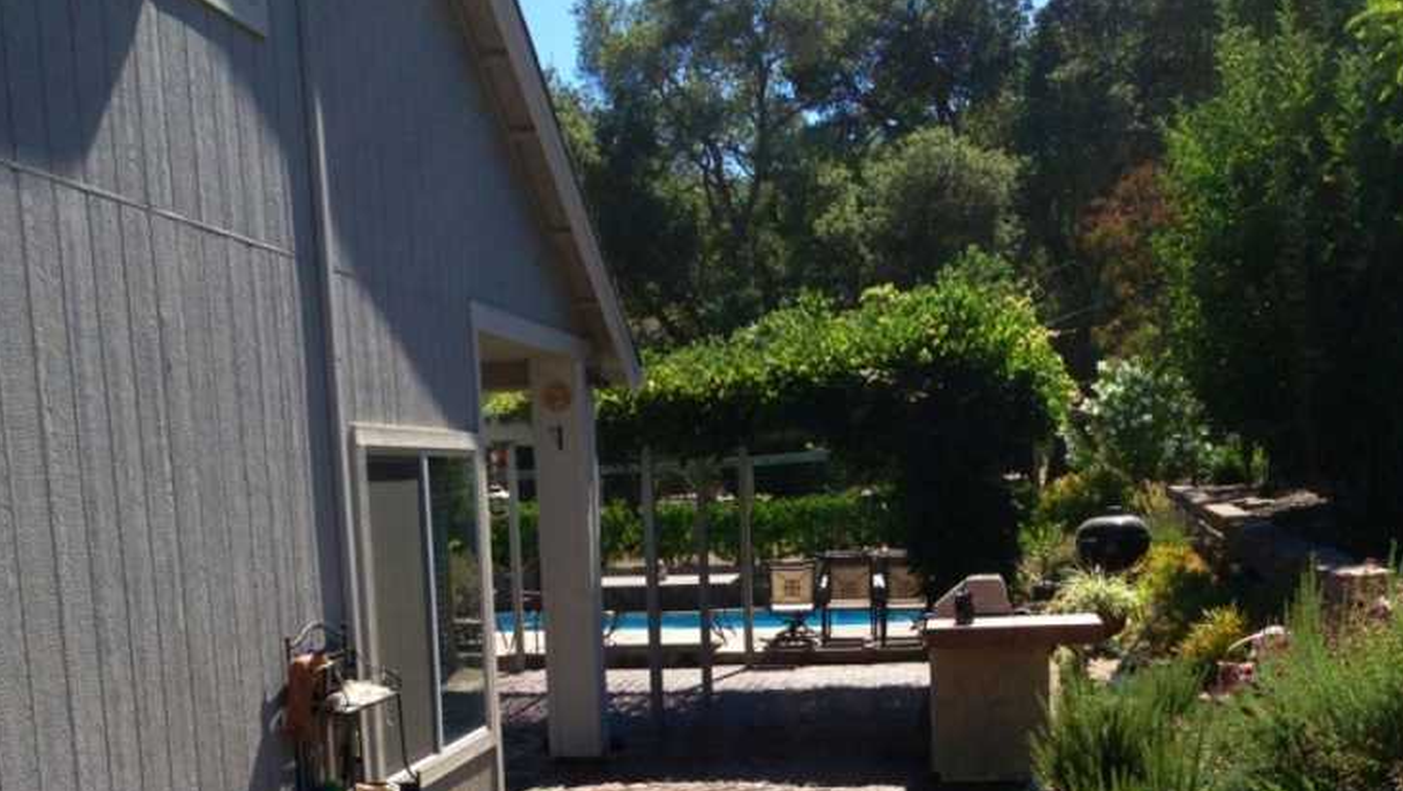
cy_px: 764
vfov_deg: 23.6
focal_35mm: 49
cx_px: 705
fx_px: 1824
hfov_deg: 42.1
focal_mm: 4.13
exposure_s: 1/1130
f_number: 2.4
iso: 50
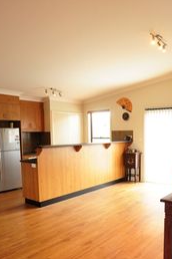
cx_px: 111
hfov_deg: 41.9
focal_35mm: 31
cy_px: 155
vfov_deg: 59.8
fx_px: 222
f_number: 4
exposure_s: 1/60
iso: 1600
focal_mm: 17
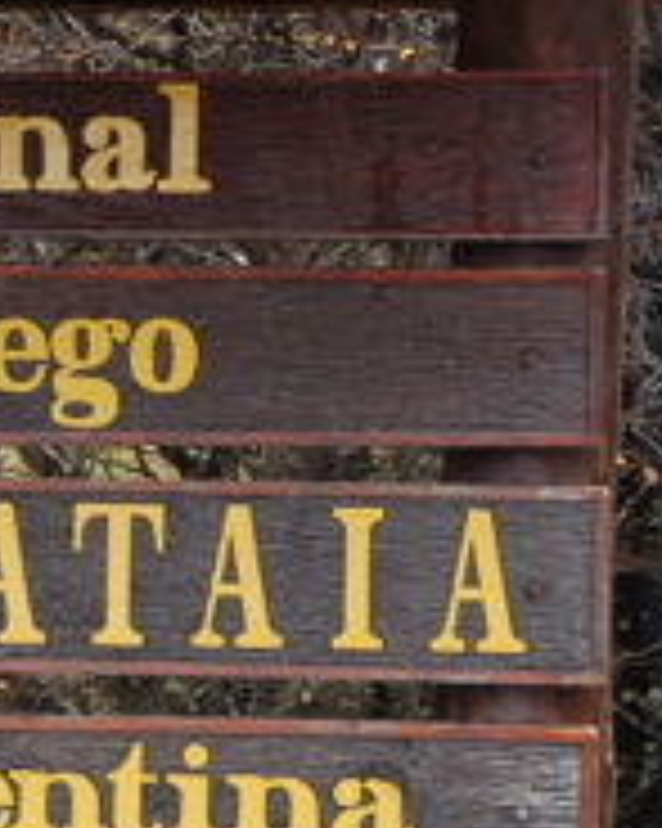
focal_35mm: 261
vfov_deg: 7.4
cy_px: 562
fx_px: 6397
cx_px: -306
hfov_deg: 5.9
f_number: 5.3
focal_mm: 62
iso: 400
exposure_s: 1/80
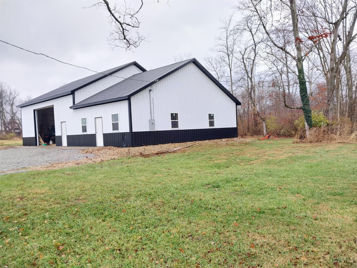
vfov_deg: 53.1
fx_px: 268
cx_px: 178
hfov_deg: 67.3
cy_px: 134
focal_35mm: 26
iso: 20
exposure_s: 1/60.2
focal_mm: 4
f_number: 1.8
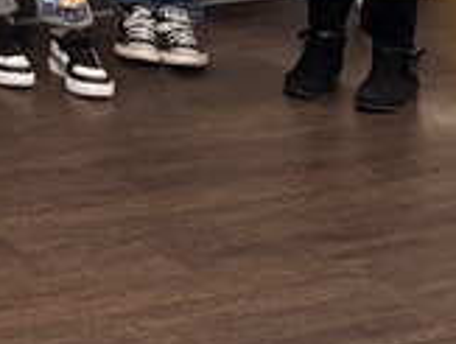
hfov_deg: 9.7
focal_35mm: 163
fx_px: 2152
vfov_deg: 8.3
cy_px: -534
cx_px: -836
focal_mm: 5.96
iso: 125
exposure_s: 1/60
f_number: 1.6
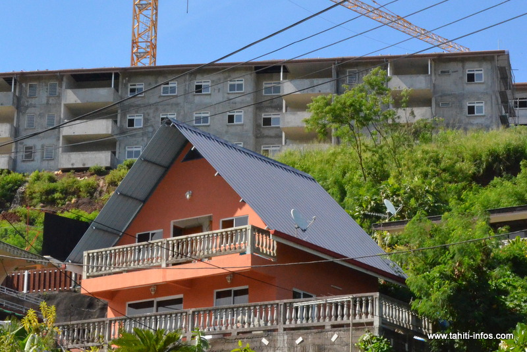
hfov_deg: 28.0
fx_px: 1055
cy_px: 176
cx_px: 264
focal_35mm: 72
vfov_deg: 19.0
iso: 3200
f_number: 20
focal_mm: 48
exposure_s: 1/1600
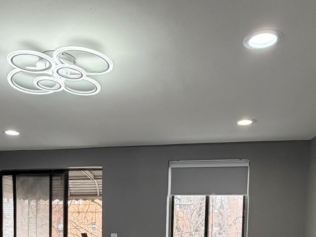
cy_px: 256
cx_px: 129
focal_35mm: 40
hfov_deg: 46.6
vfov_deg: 32.1
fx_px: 365
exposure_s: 1/120
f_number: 2.2
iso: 160
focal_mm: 2.22
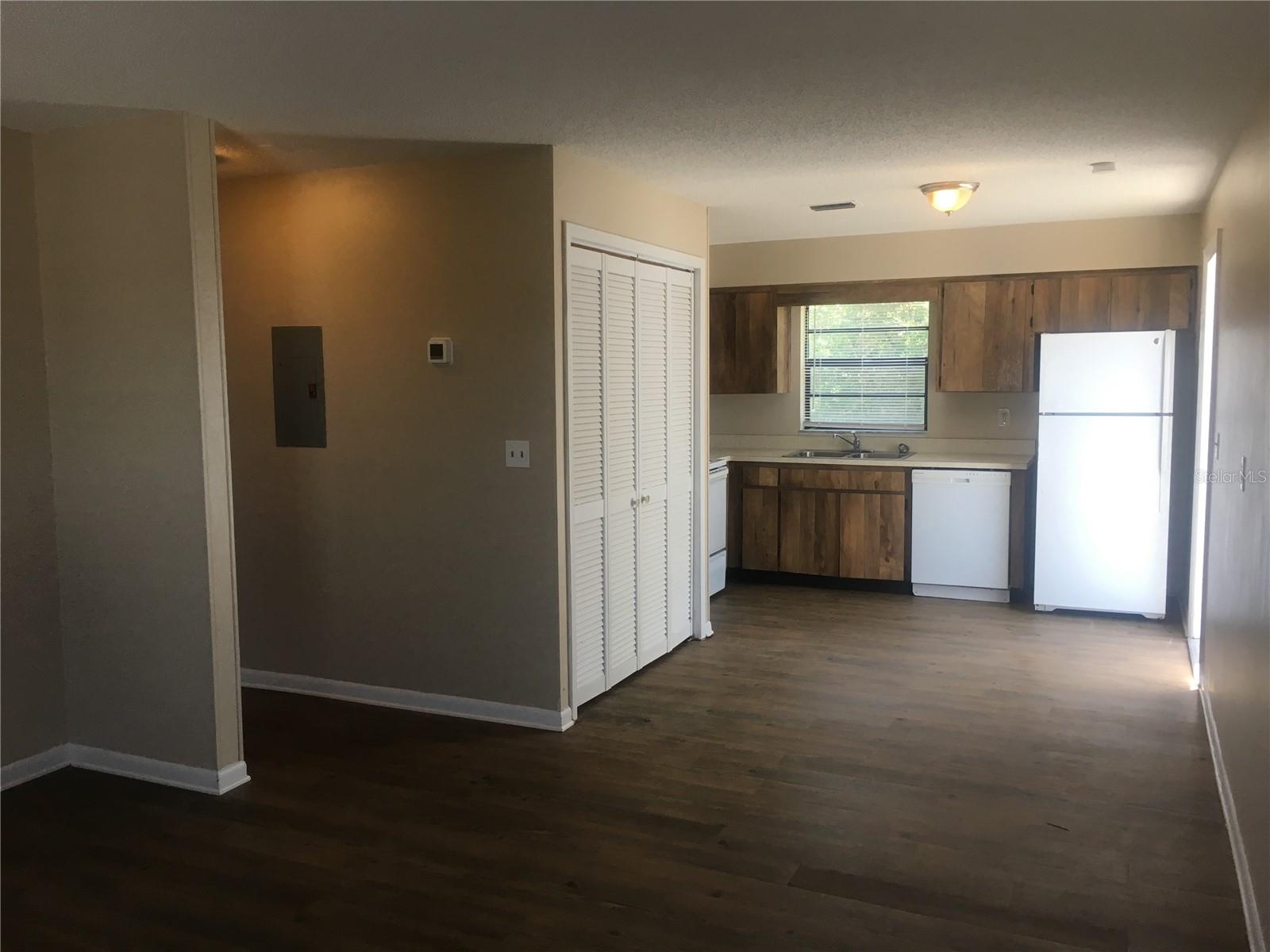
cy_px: 476
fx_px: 1064
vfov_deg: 48.2
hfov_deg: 61.7
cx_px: 635
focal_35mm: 29
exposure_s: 1/40
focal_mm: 4.15
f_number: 2.2
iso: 25
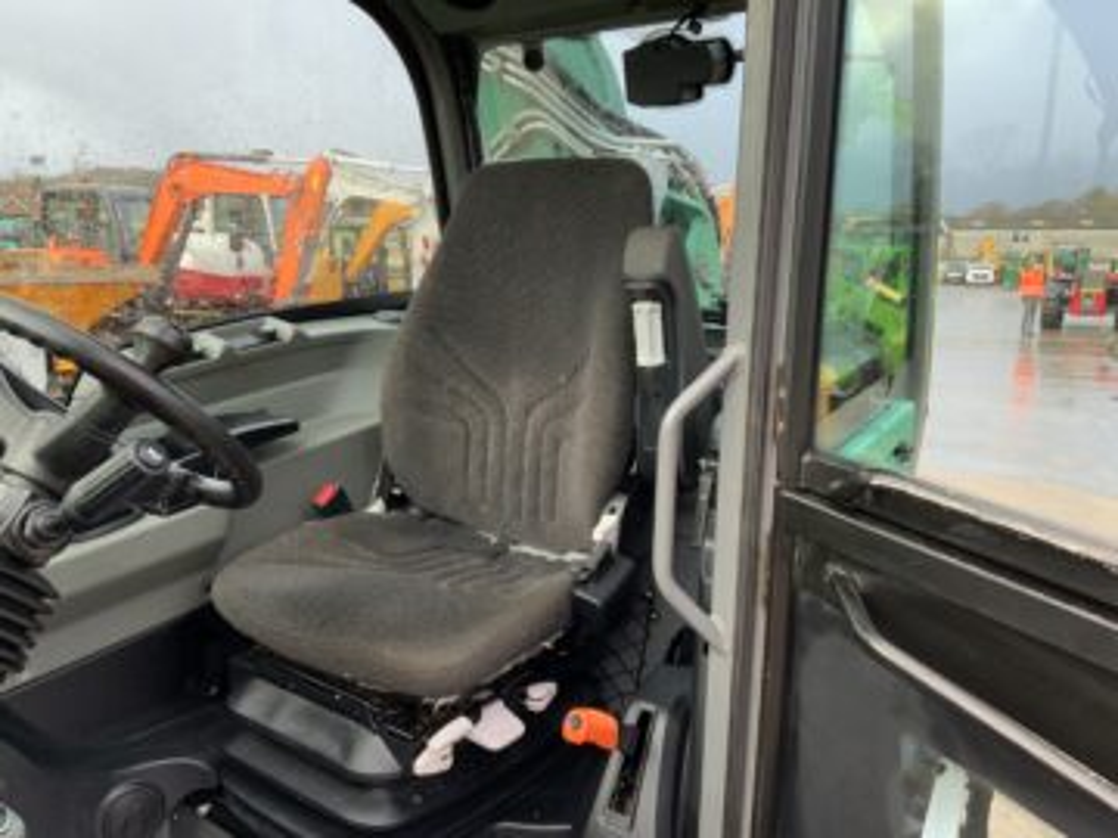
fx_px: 937
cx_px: 559
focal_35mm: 29
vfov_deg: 48.2
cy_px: 419
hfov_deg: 61.7
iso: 64
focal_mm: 3
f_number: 1.8
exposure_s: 1/122
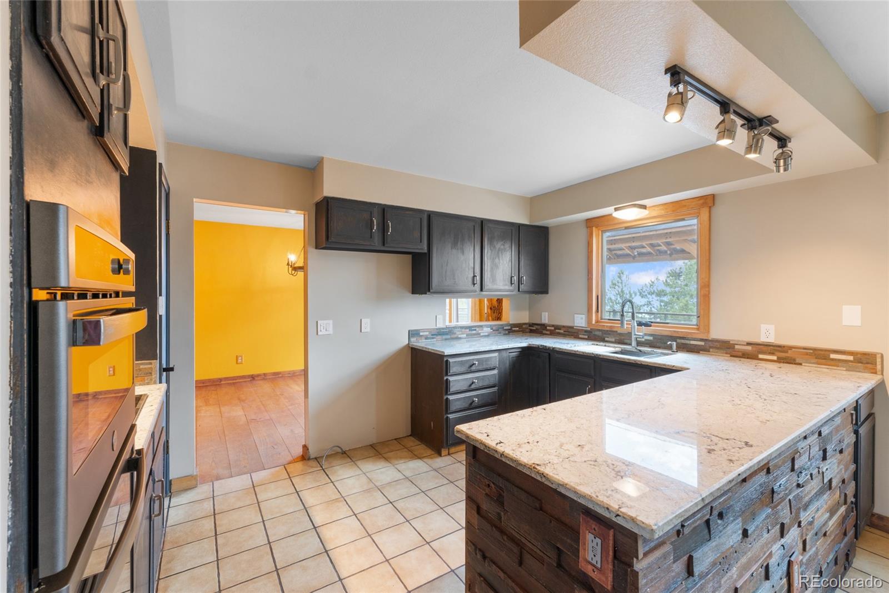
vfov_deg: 77.3
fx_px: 370
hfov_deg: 100.4
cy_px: 296
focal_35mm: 15
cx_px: 444
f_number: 9
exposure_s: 1/2.5
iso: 250
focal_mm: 10
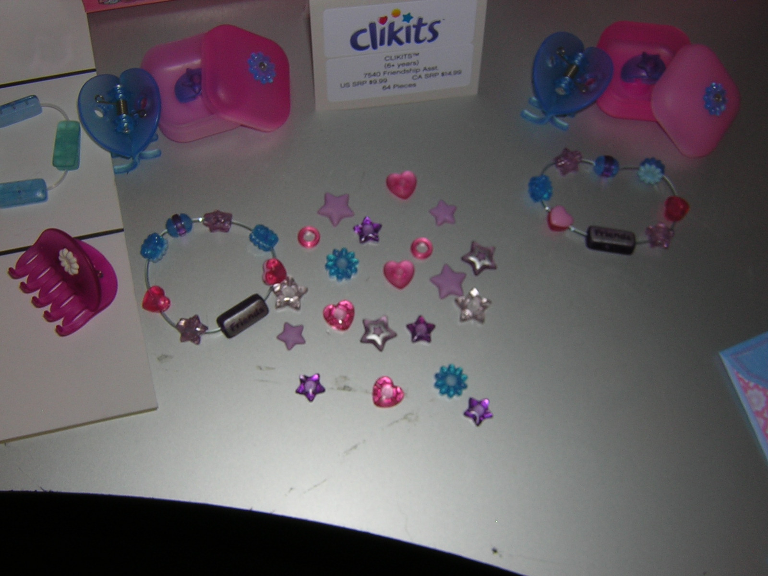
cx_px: 384
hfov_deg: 40.4
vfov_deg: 30.9
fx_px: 1043
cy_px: 288
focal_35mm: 47
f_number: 5.8
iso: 100
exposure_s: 1/60.1
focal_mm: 6.1
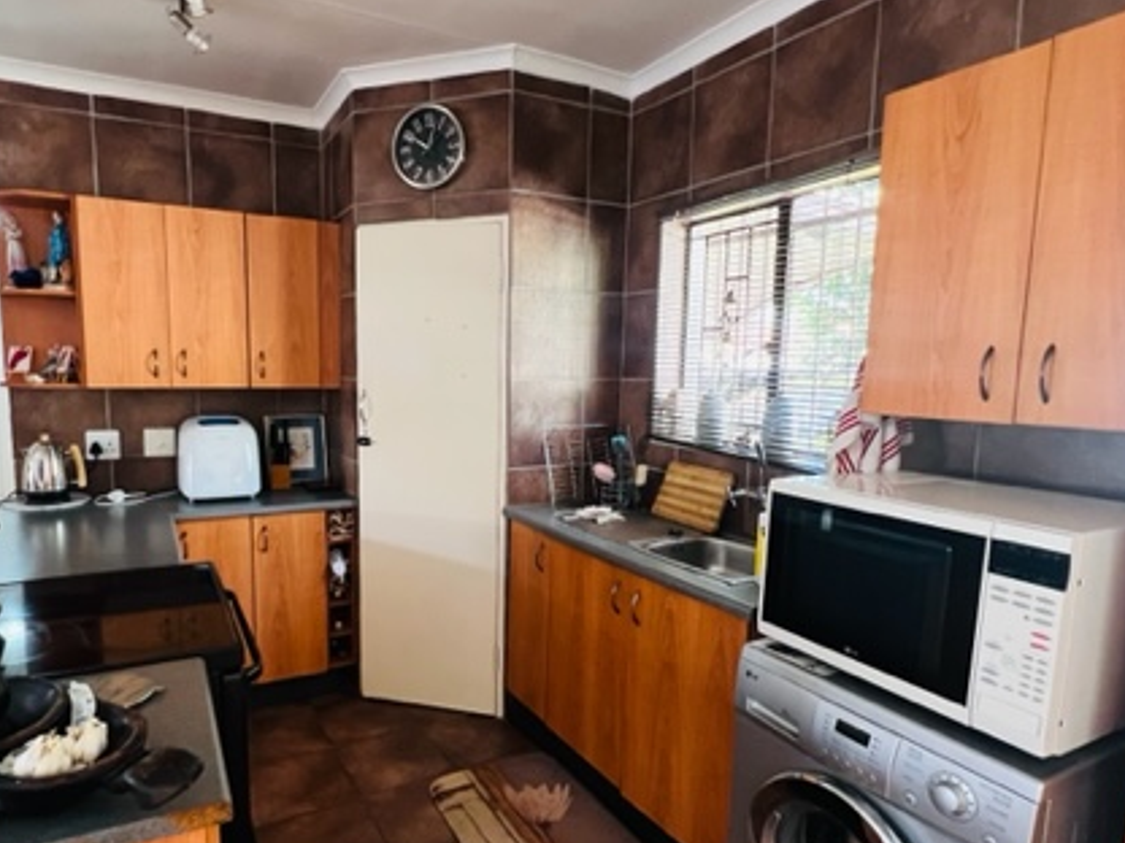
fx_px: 650
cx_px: 489
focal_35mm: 20
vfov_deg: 65.9
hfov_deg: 81.3
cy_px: 446
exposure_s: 1/60
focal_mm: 1.57
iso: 320
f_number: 1.8
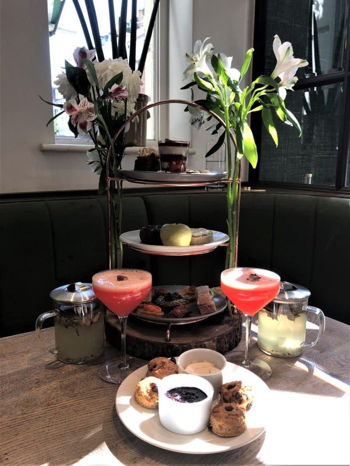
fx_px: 378
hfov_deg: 49.7
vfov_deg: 63.4
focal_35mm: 28
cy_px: 233
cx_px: 175
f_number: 1.8
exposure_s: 1/114
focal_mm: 3.99
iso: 20
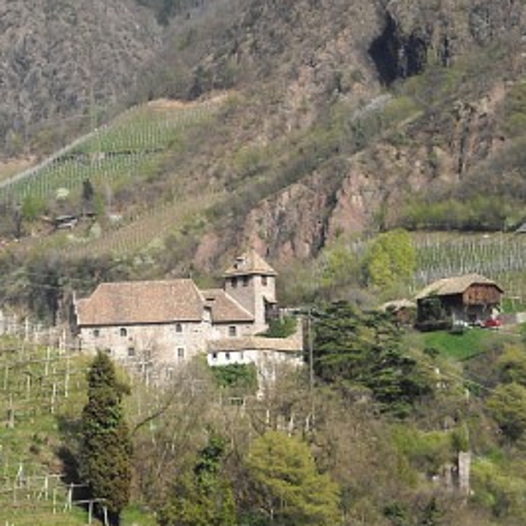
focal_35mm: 157
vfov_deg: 11.1
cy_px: 297
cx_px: 166
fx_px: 2699
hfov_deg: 11.1
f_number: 4.7
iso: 64
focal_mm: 17.1
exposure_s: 1/309
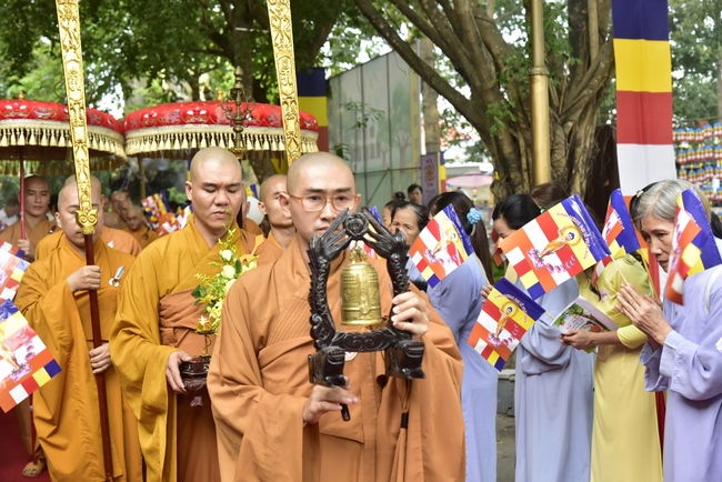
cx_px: 361
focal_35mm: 52
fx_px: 1043
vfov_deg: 26.0
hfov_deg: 38.2
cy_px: 241
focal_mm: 52
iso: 640
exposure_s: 1/100
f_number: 5.6
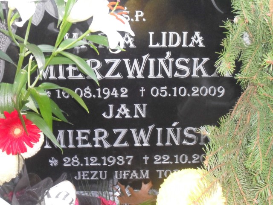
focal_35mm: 77
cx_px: 136
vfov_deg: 19.1
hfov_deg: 25.3
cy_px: 102
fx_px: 607
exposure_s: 1/60
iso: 320
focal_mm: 13.6
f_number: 5
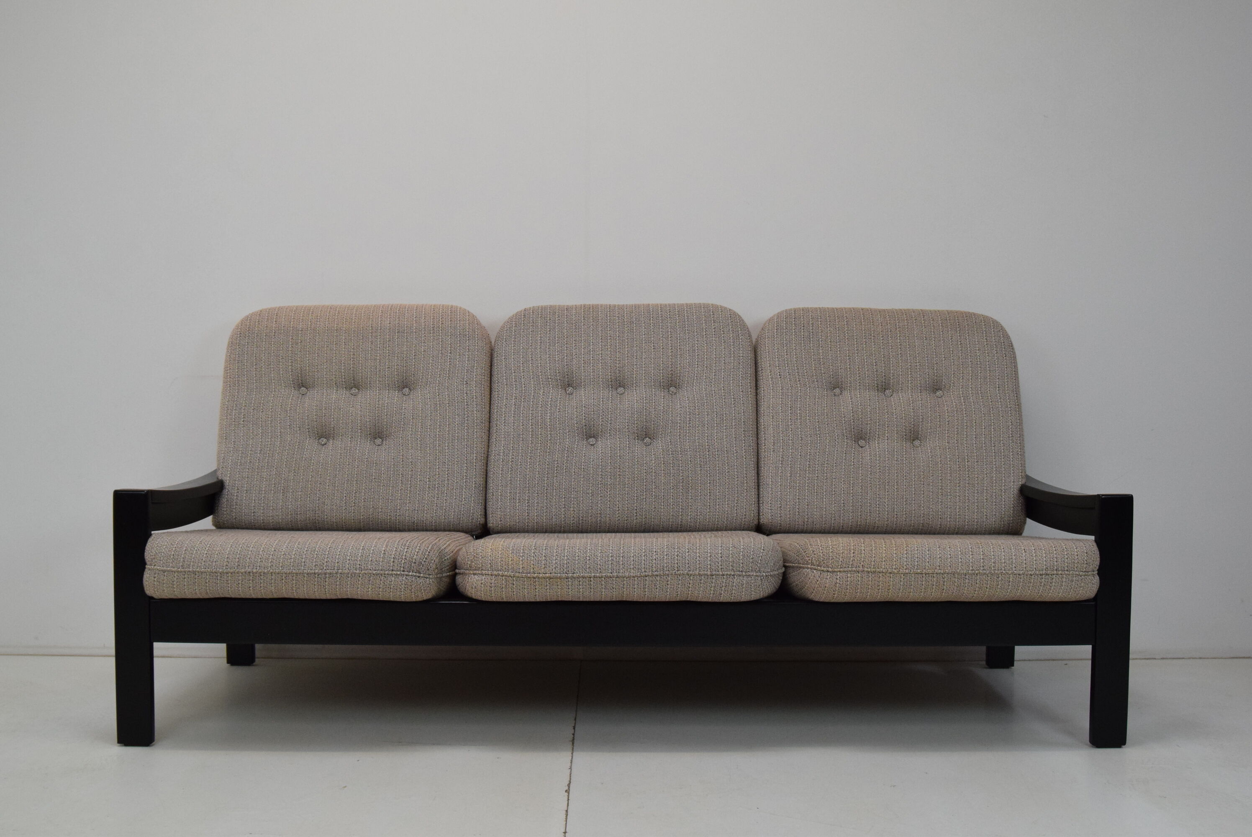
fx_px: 1201
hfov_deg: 55.1
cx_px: 626
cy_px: 418
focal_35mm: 34
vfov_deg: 38.4
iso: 1600
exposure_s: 1/250
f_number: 8
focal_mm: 23
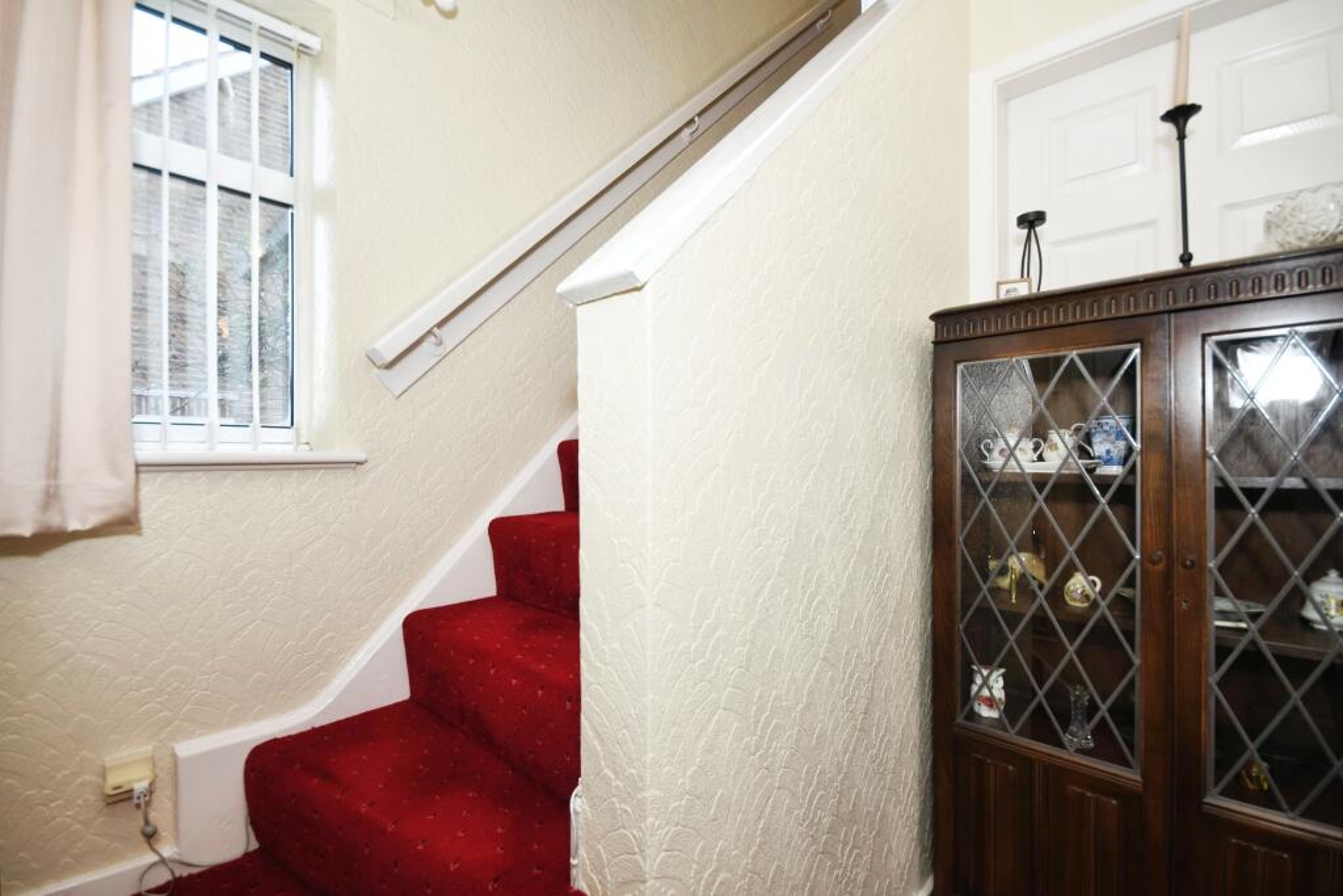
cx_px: 672
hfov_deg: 100.4
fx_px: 560
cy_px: 448
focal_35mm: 15
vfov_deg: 77.3
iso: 400
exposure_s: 1/60
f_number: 8
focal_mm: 10
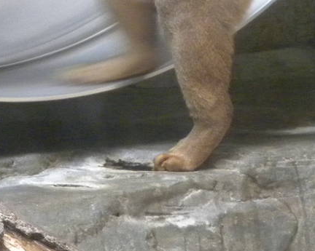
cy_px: -58
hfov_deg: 5.1
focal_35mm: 380
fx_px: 3540
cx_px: -9
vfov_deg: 4.1
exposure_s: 1/43.6
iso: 400
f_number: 4
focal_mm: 18.8
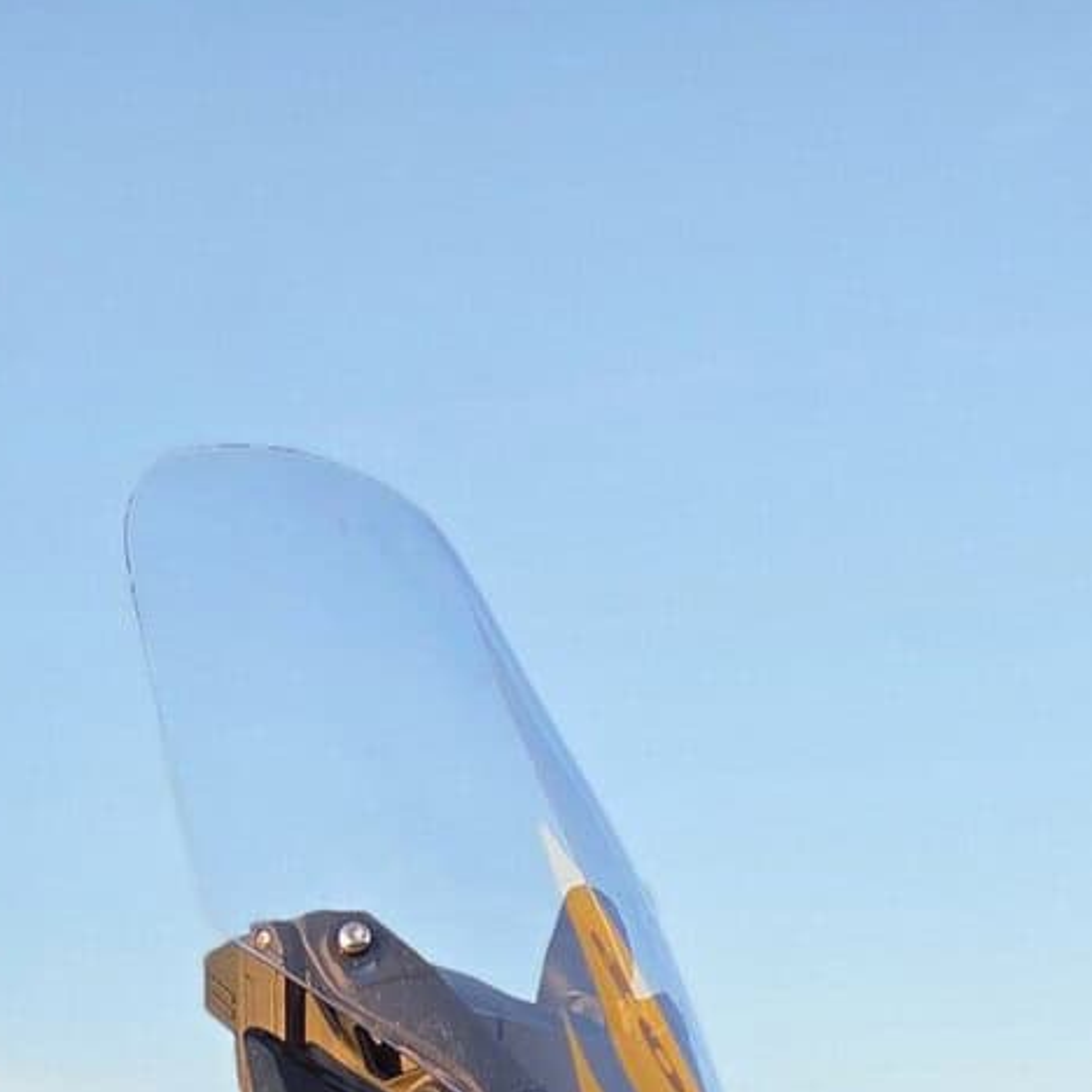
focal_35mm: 89
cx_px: 82
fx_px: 3176
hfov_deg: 19.1
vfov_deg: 14.8
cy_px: 2366
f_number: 1.8
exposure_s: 1/612
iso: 80
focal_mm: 5.4
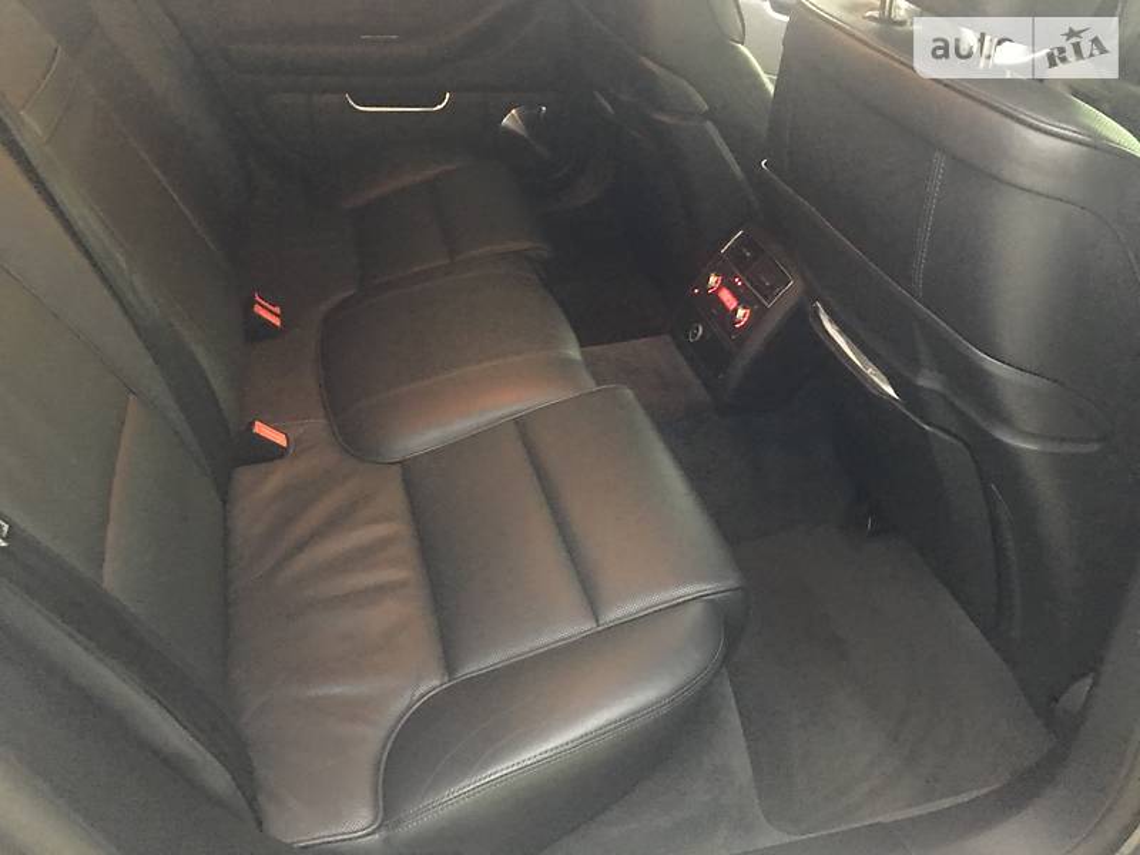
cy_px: 428
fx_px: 955
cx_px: 570
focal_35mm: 29
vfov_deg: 48.2
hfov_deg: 61.7
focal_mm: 4.2
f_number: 2.2
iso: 125
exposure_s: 1/4
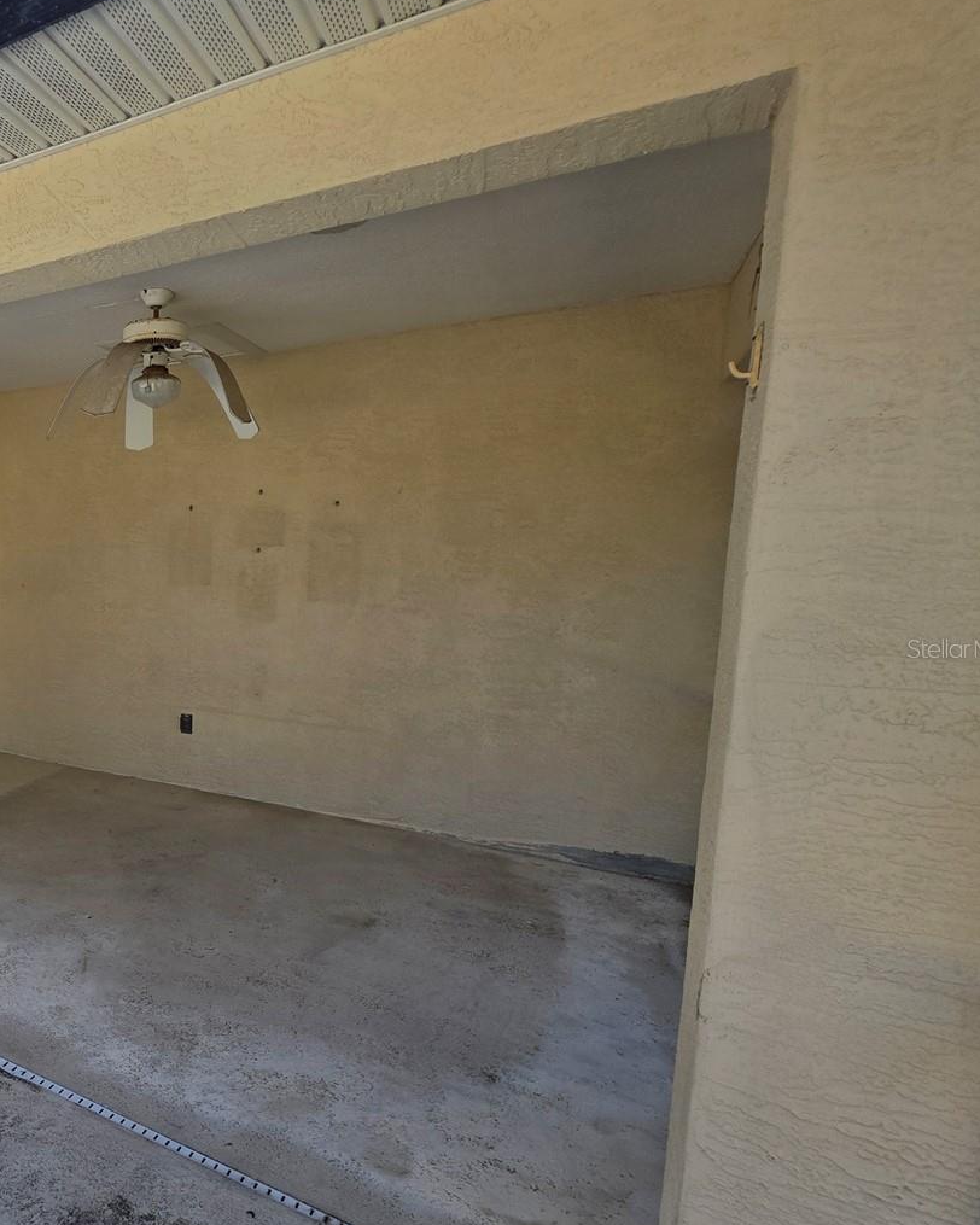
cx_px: 56
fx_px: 725
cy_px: 648
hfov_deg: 56.3
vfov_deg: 80.3
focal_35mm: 20
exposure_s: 1/322
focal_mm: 2.2
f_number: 1.9
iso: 40
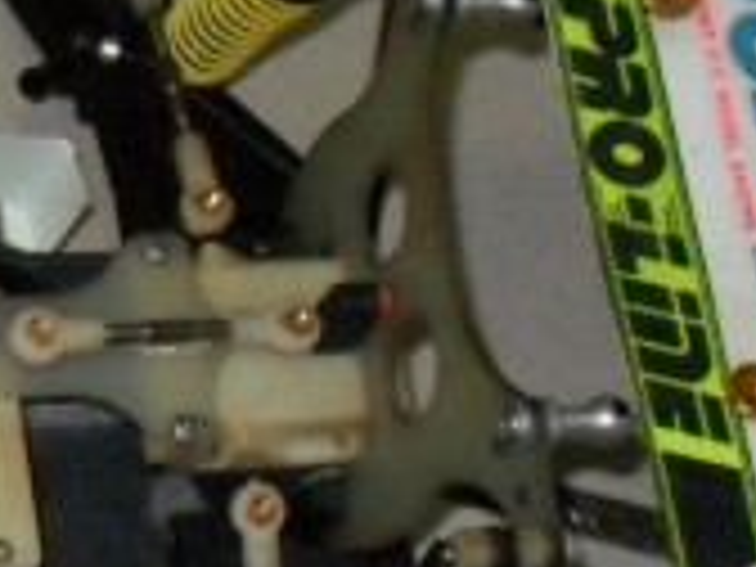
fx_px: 2905
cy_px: 392
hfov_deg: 14.2
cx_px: -256
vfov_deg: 11.1
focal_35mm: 133
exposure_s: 1/45
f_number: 2.8
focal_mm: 6.2
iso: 400
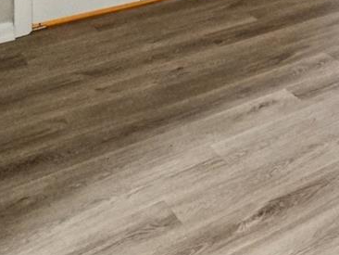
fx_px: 617
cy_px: -232
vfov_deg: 17.7
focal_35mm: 63
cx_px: 532
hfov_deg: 23.4
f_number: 8
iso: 1000
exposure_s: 1/30
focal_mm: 10
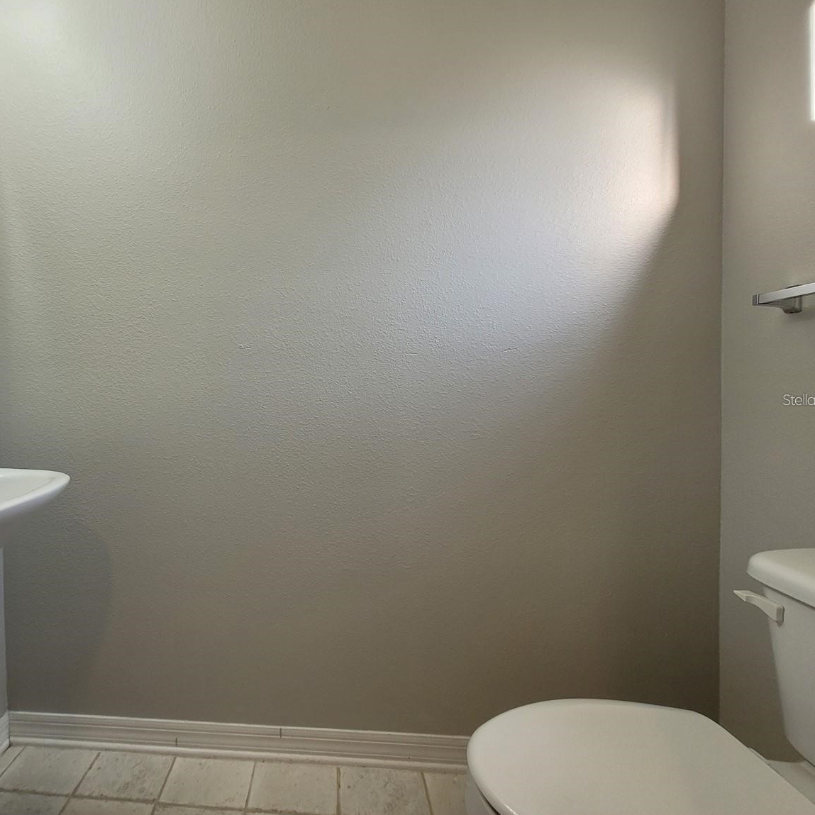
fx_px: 426
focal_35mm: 16
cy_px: 399
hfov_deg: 84.9
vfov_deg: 87.4
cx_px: 282
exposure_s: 1/60
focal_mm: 1.74
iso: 64
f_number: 2.2
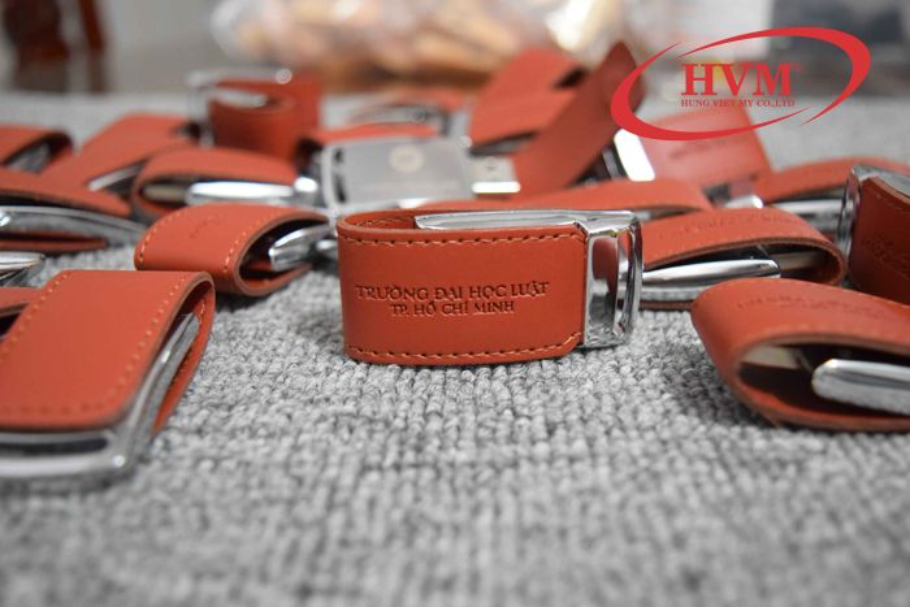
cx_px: 455
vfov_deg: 36.9
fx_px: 910
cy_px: 304
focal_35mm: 36
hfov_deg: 53.1
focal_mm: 24
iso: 3200
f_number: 4
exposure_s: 1/60
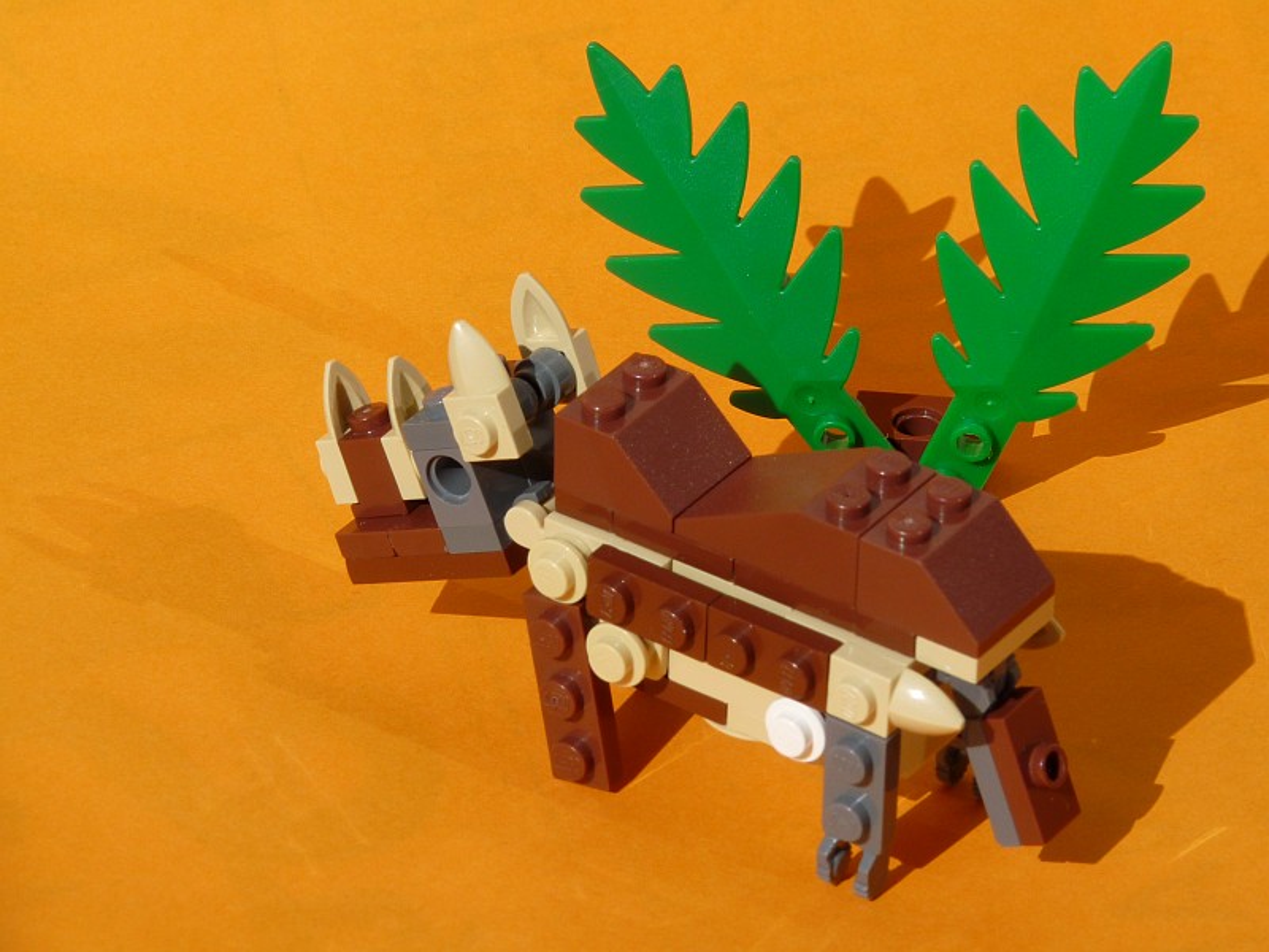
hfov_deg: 6.7
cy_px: 476
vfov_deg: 5.0
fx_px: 10851
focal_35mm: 296
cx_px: 634
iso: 100
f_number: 8
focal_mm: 52.7
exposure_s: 1/500
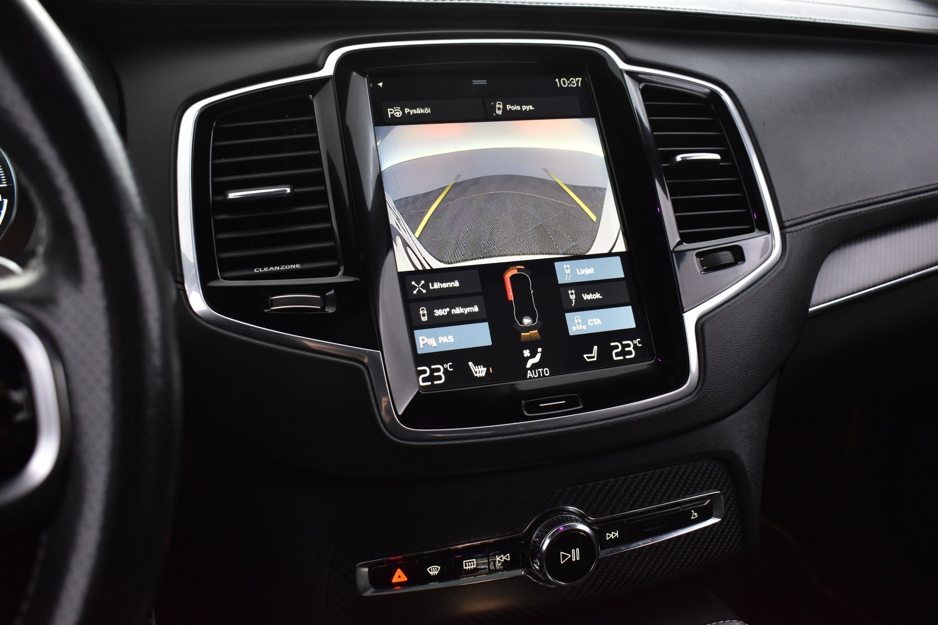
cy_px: 312
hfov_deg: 57.2
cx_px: 469
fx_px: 860
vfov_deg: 40.0
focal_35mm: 33
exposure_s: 1/13
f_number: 5.6
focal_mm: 22
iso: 1250
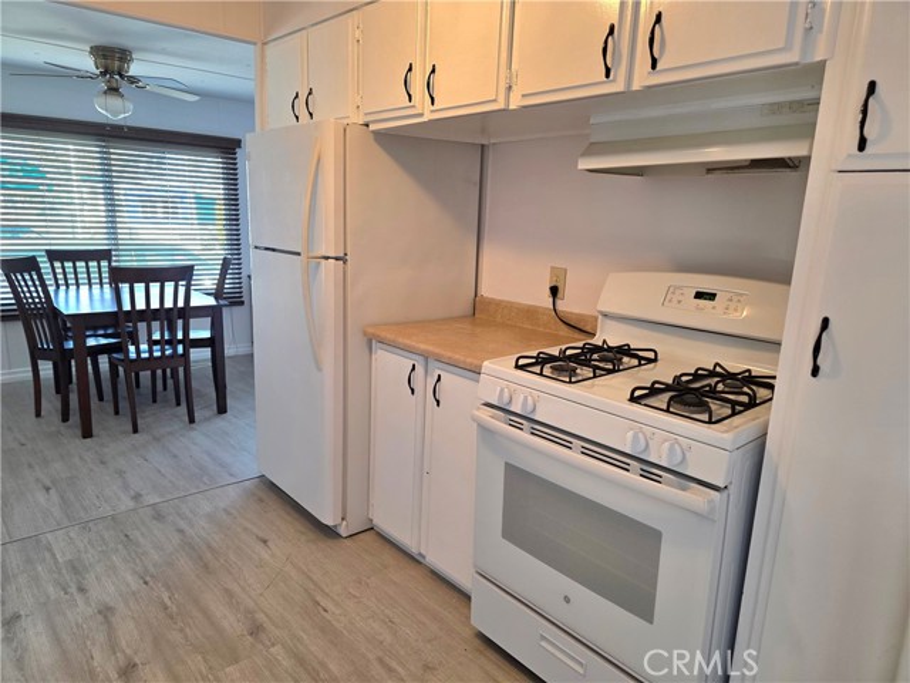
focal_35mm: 23
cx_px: 455
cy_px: 342
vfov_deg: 58.9
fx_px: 605
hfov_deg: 73.9
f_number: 1.7
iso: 160
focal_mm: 6.3
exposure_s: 1/120
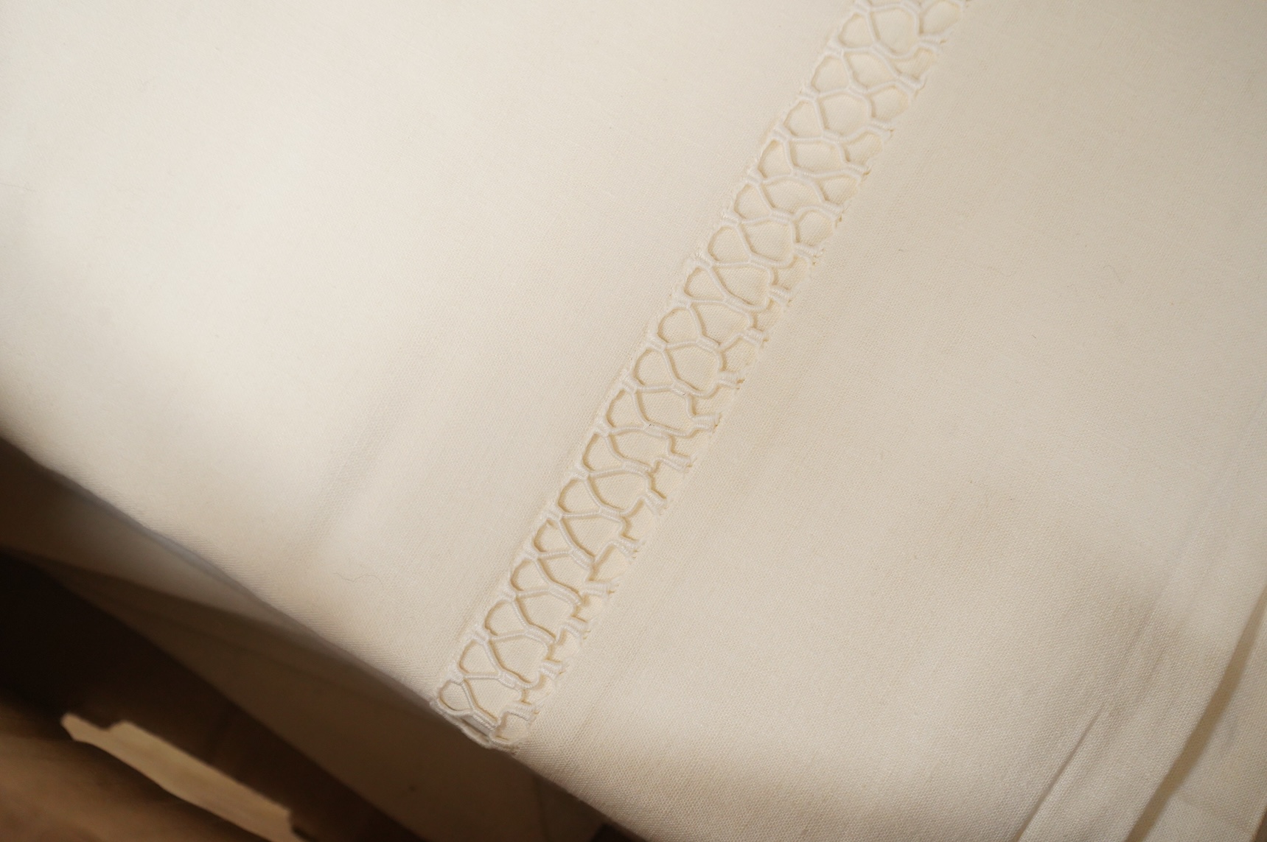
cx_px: 634
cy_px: 421
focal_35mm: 50
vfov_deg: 26.9
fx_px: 1758
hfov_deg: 39.6
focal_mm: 50
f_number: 5.6
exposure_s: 1/100
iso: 3200
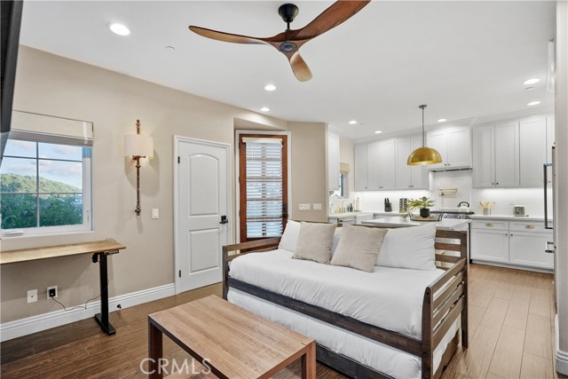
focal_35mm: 16
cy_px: 190
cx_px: 284
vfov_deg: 73.8
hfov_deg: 96.7
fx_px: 252
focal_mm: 16
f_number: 4
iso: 1250
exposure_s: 1/15
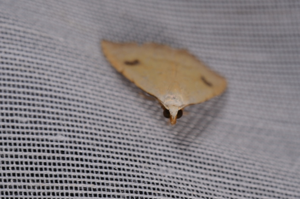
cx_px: 150
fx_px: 1060
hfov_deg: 16.1
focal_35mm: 128
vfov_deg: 10.7
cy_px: 100
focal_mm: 85
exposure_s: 1/60
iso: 100
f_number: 22
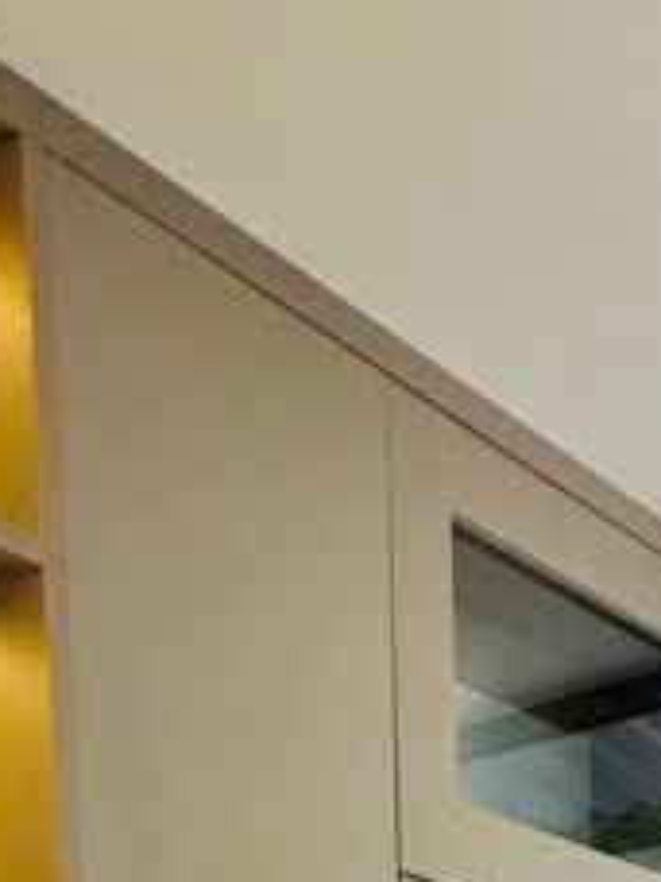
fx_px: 1604
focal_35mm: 63
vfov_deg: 22.2
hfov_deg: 22.1
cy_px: 1482
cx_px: 719
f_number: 2.2
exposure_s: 1/100
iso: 50
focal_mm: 2.22
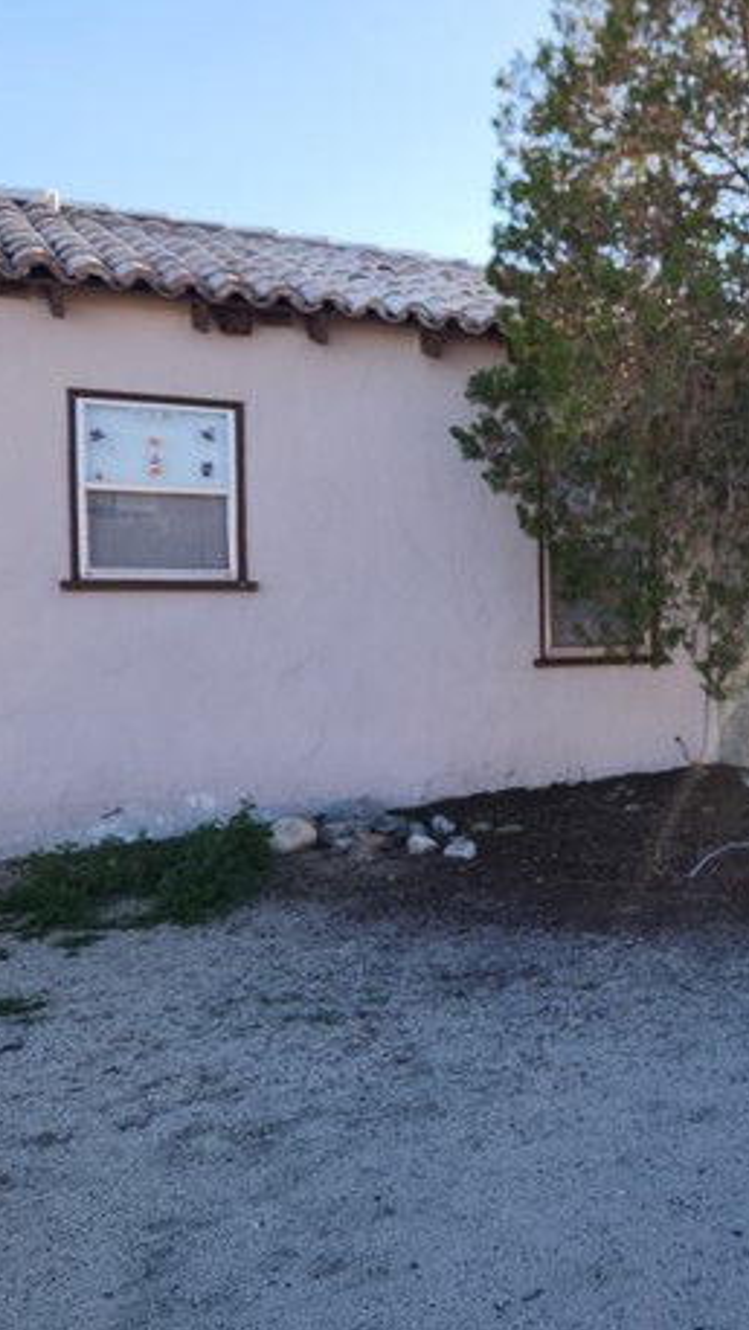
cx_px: 723
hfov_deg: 31.6
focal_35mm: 35
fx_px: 1234
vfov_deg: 56.6
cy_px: 645
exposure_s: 1/606
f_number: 1.8
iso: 20
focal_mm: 5.4
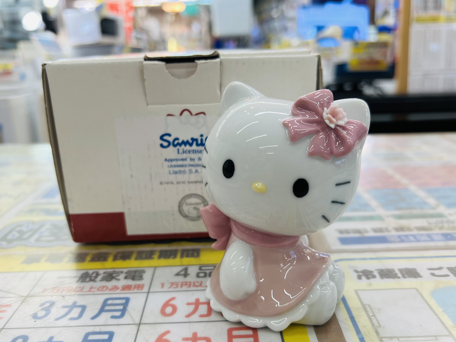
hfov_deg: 61.7
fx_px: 382
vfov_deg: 48.2
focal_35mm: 29
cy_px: 180
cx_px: 227
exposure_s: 1/100
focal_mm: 5.7
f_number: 1.5
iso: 50
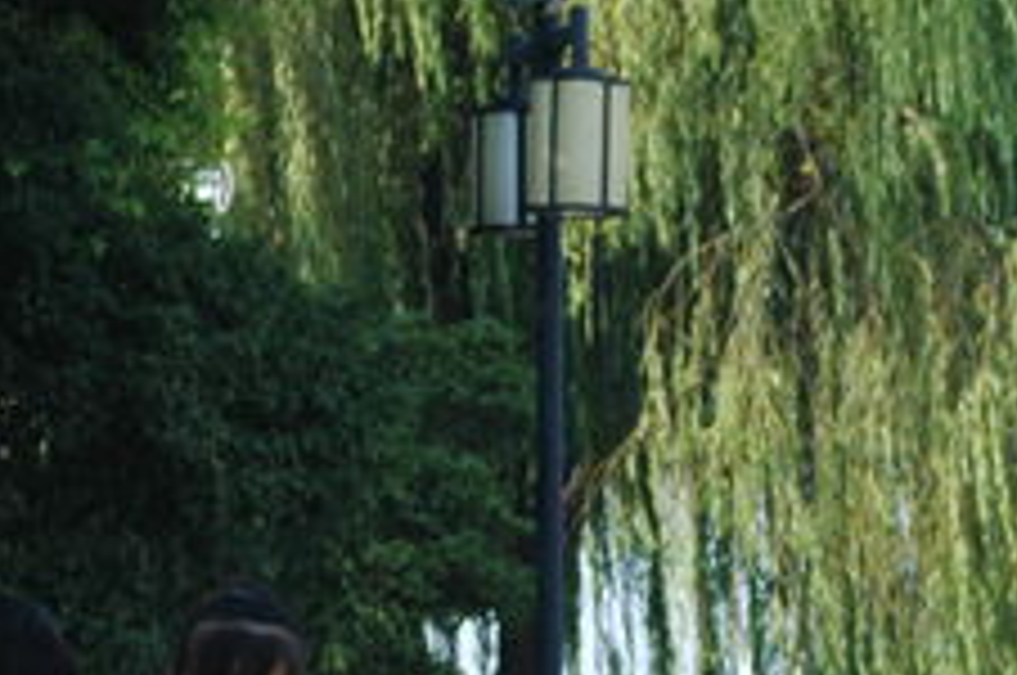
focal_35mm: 532
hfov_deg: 3.9
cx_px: 54
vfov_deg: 2.6
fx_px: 15007
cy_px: 830
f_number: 9
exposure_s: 1/160
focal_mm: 100
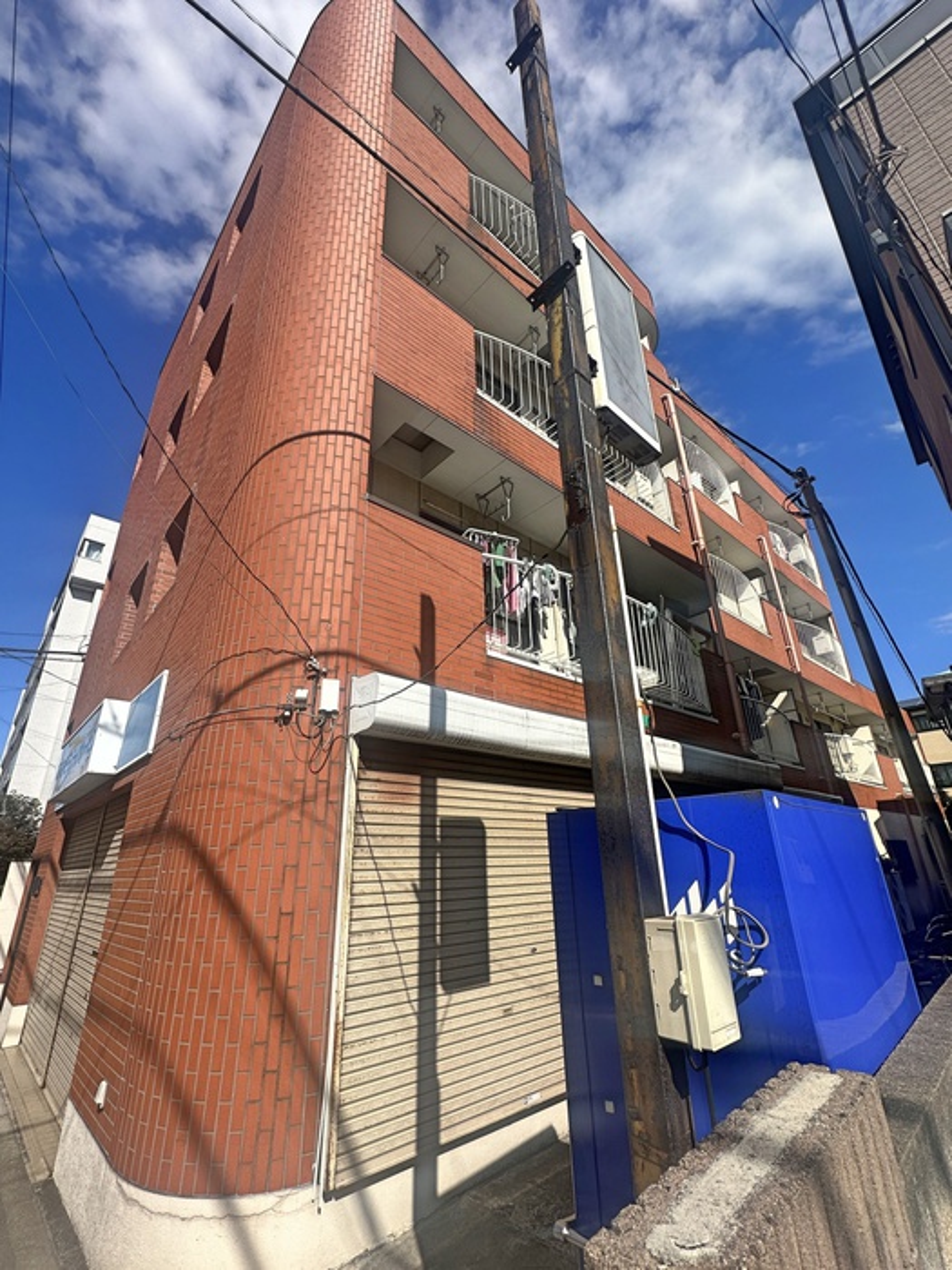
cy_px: 635
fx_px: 513
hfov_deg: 85.7
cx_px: 476
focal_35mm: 14
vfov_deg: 102.1
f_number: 2.2
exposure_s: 1/2451
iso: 50
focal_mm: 2.22
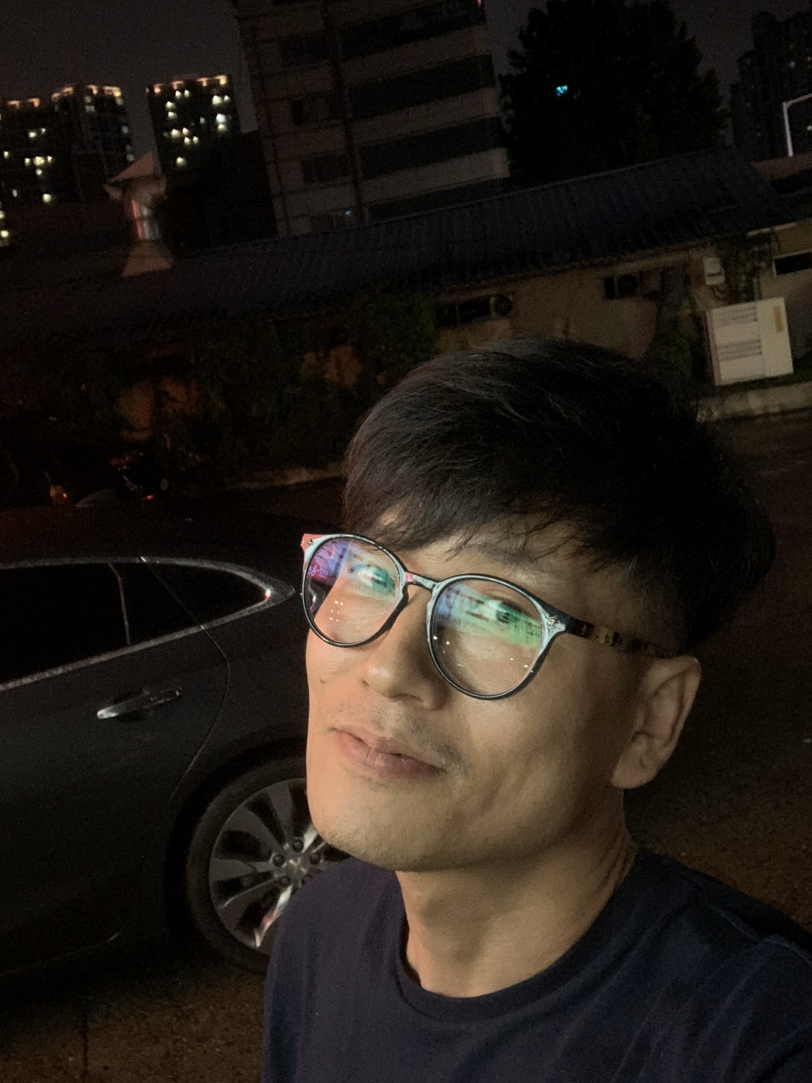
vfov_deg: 48.9
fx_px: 1189
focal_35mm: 38
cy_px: 494
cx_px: 358
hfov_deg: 37.7
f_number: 2.2
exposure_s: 1/30
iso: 400
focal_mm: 2.87
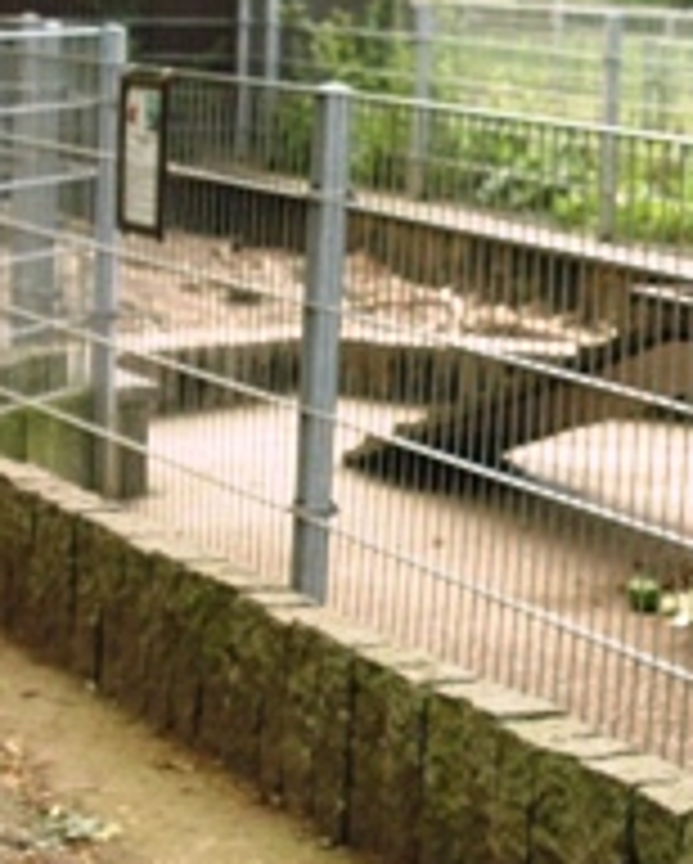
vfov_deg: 16.4
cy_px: 382
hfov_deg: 13.1
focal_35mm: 117
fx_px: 2995
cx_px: 544
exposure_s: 1/1000
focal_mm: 28
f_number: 5
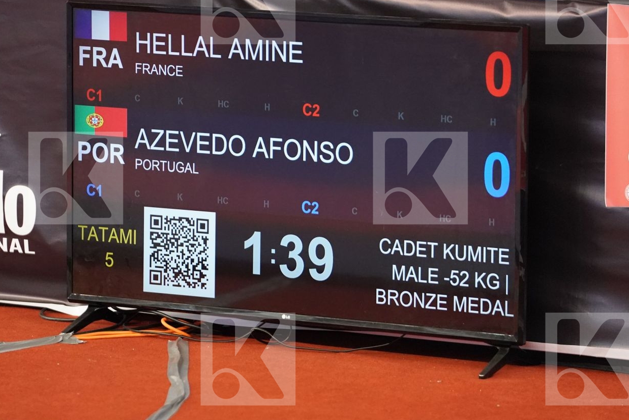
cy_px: 178
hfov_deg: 7.1
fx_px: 5085
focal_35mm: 291
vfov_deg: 4.7
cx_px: 248
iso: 6400
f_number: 2.8
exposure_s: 1/1000
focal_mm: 200
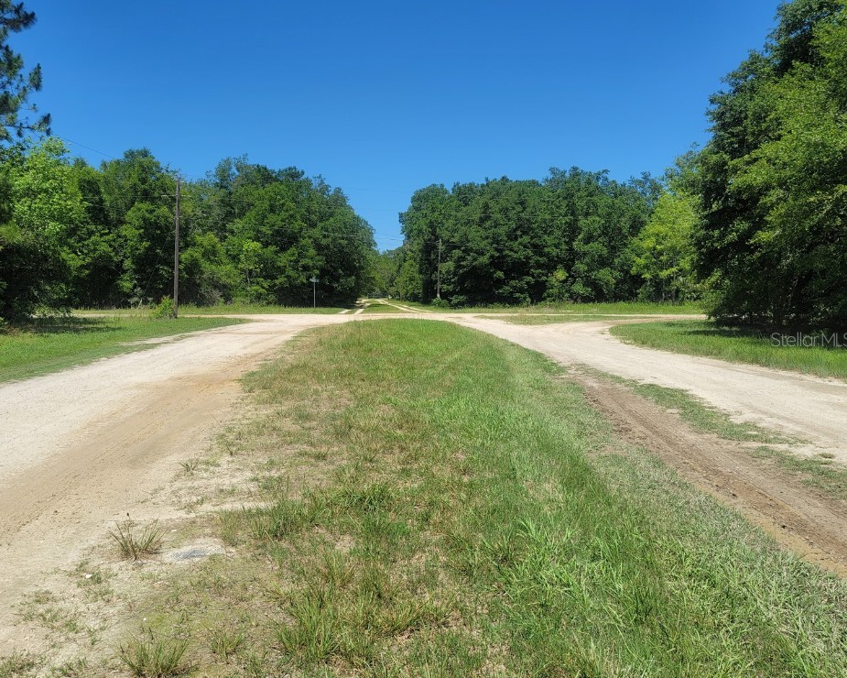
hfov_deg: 64.0
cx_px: 388
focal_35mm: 27
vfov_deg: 53.2
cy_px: 339
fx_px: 677
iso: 20
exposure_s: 1/1114
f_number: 1.8
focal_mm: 7
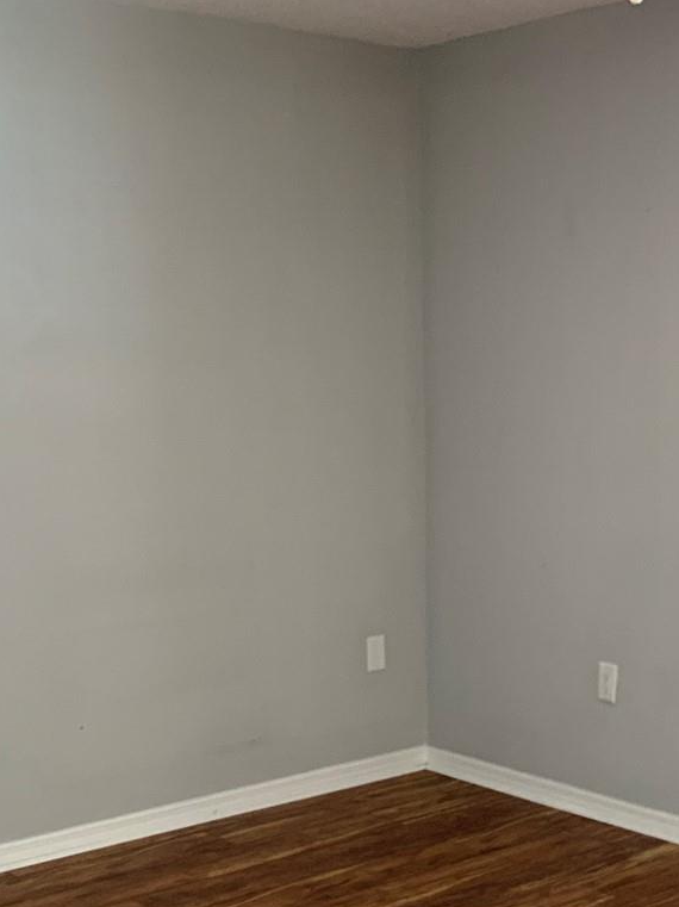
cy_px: 636
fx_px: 1597
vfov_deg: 31.3
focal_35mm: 61
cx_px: 454
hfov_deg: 23.9
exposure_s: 1/60
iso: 100
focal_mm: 3
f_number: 1.8
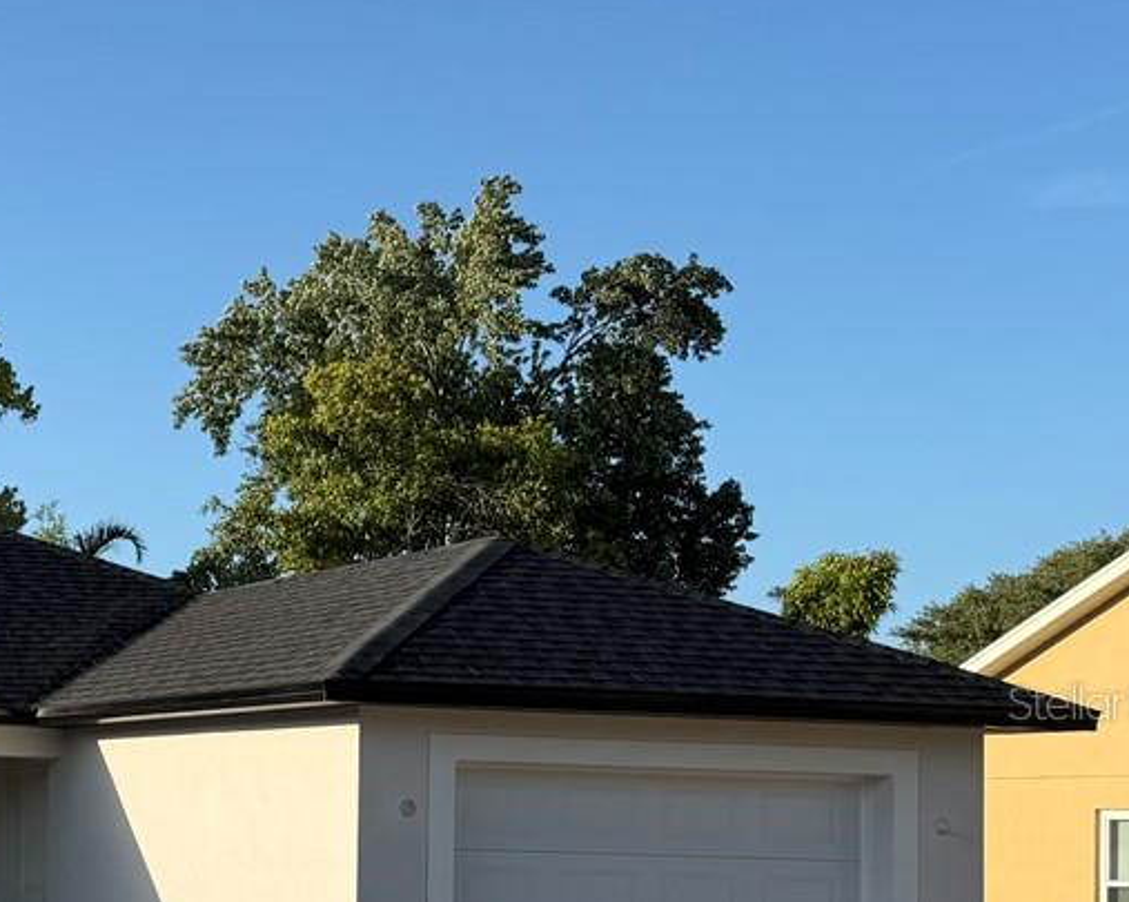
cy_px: 702
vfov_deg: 20.5
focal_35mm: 74
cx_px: -563
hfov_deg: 21.6
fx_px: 2471
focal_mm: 6.76
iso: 80
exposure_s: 1/3021
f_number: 1.78
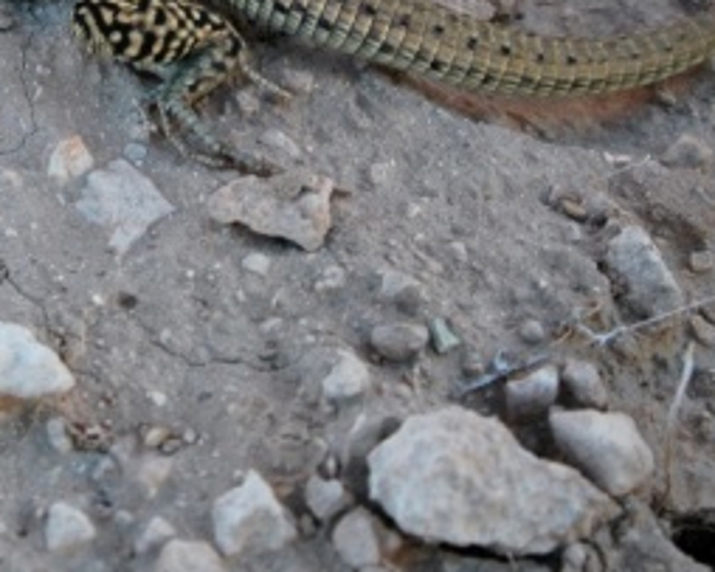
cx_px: 44
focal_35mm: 158
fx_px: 3332
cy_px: -149
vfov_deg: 9.6
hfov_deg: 12.1
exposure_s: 1/125
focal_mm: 35
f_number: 5.6
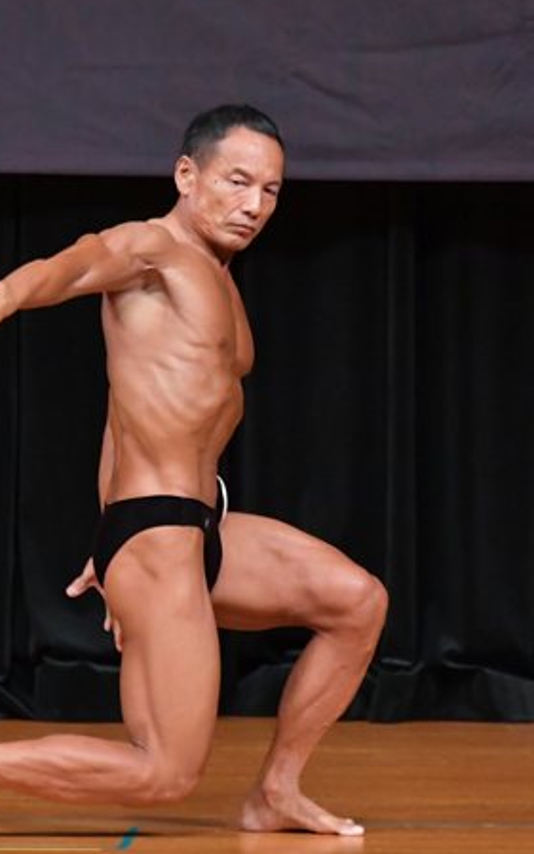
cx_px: 252
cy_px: 405
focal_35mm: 554
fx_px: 12888
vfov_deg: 3.8
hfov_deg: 2.4
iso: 5000
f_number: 5.6
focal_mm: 210
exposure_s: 1/400
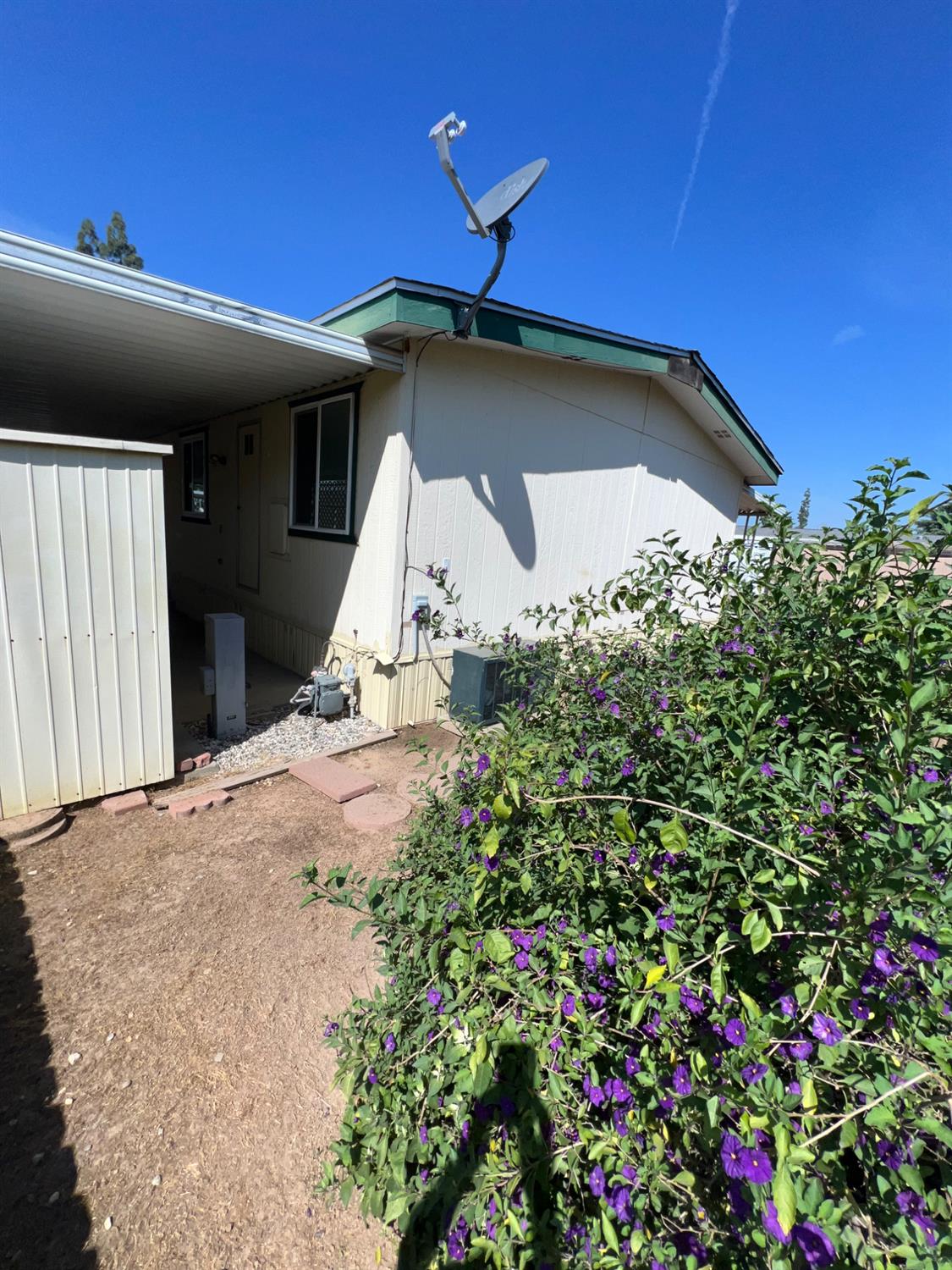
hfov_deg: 89.9
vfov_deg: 106.2
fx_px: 477
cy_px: 635
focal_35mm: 13
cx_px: 476
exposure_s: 1/2660
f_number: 1.8
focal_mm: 1.57
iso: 32
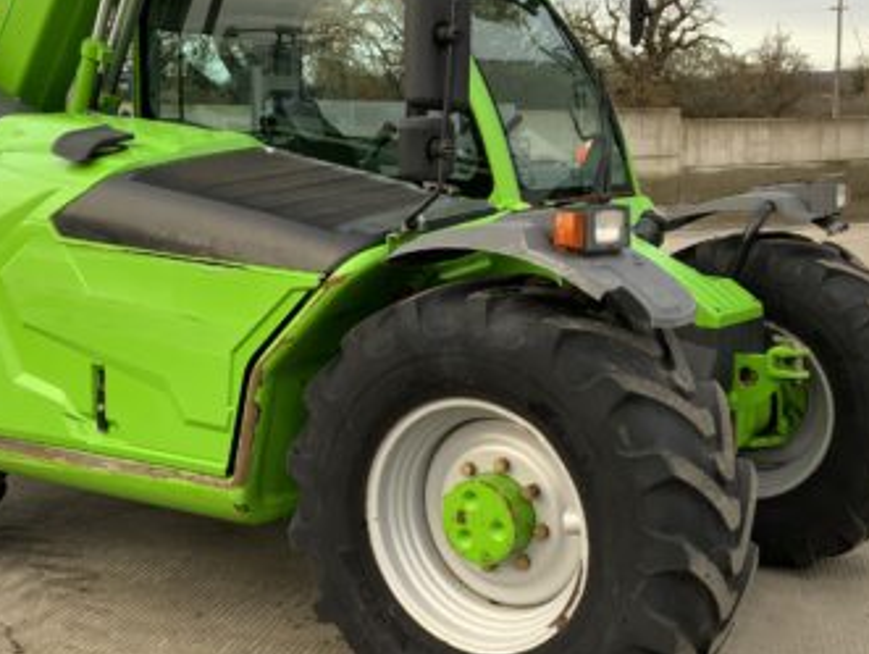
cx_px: 402
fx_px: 1407
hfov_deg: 34.3
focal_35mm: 56
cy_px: 307
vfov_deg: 26.1
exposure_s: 1/194
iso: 16
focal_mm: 3
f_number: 1.8
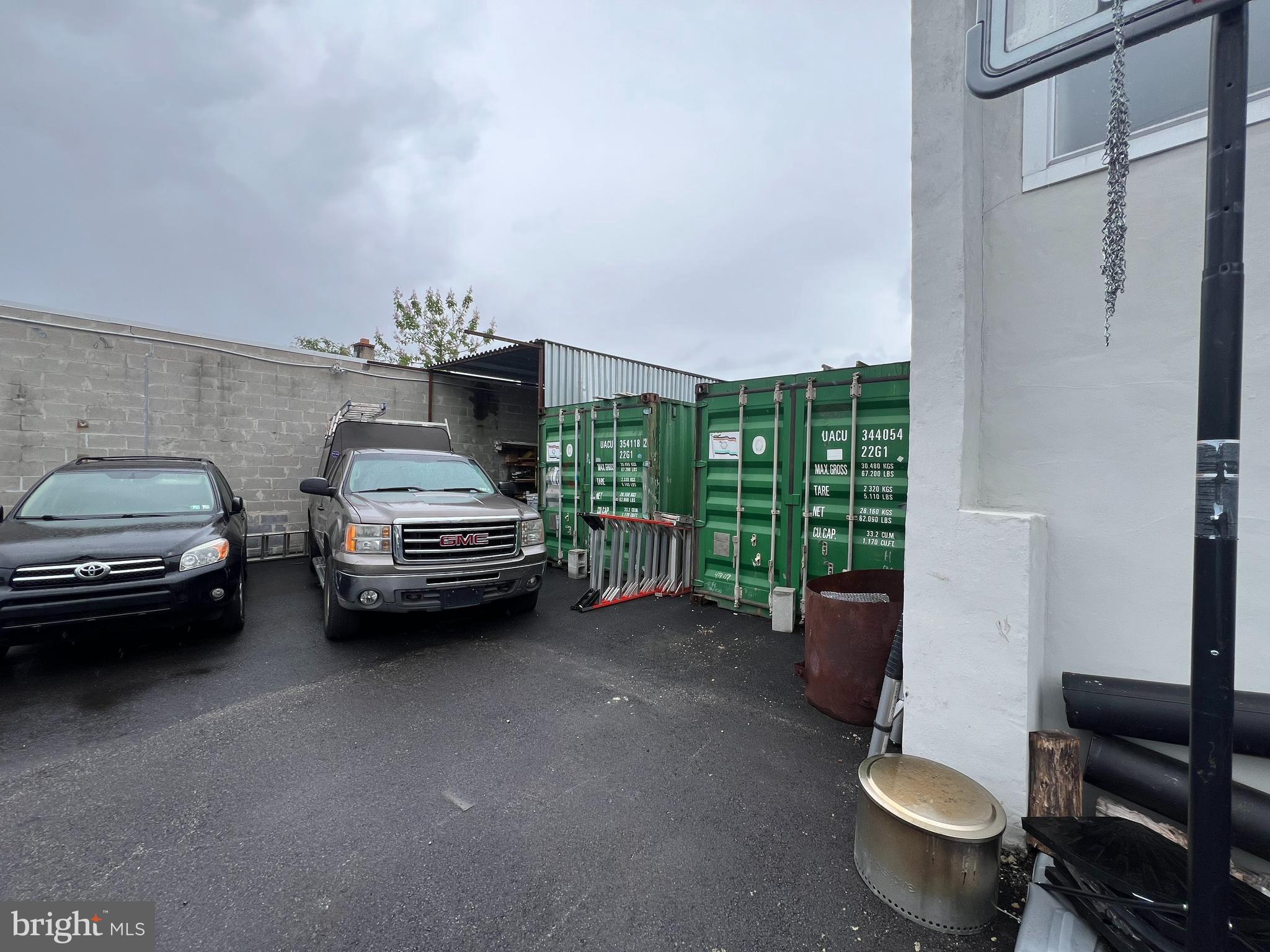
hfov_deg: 106.2
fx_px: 477
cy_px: 476
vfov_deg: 89.9
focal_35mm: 13
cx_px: 635
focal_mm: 1.57
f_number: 1.8
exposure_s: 1/481
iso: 32
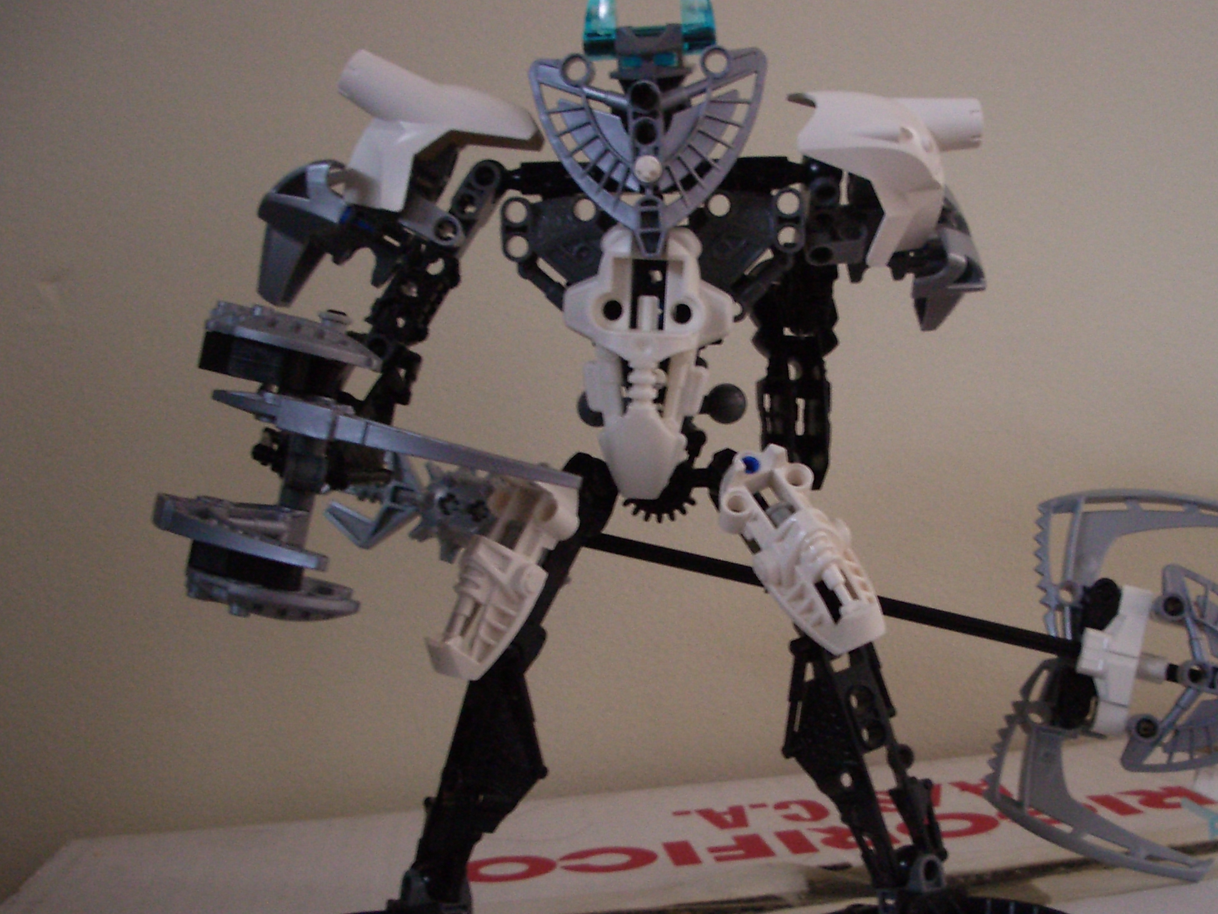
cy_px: 558
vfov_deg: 31.4
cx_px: 735
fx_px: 1619
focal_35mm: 46
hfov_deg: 41.0
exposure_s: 1/10
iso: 200
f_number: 2.6
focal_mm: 5.8
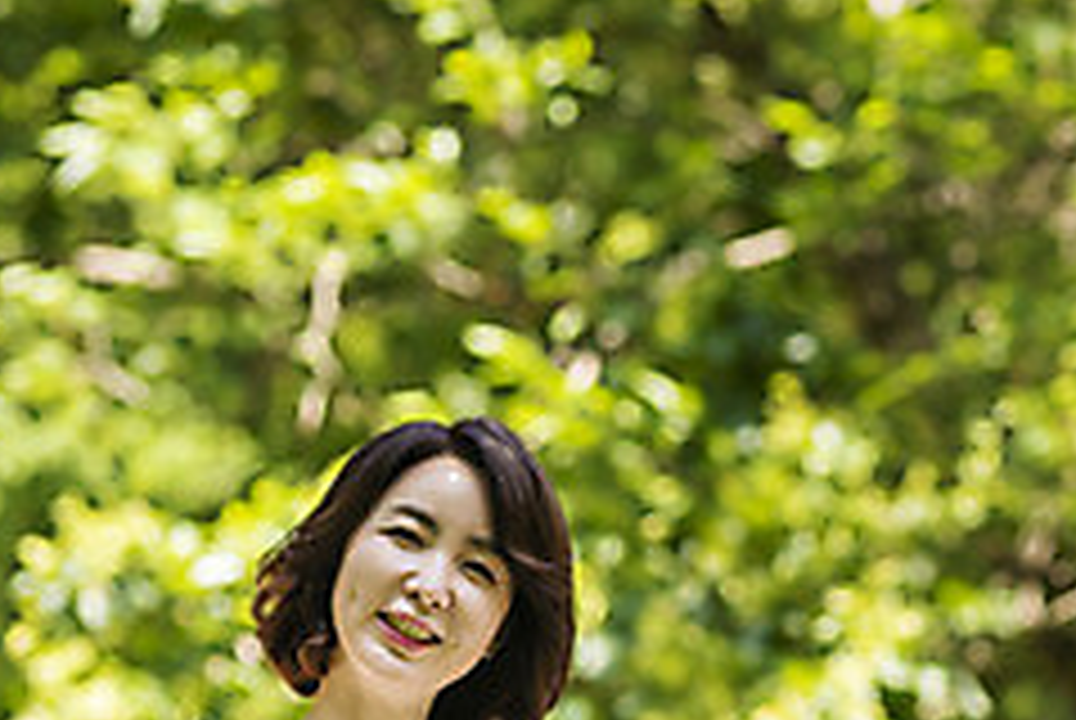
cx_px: 1101
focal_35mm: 213
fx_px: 6374
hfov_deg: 9.6
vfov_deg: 6.4
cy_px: 734
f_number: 2.2
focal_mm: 85
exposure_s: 1/500
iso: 100
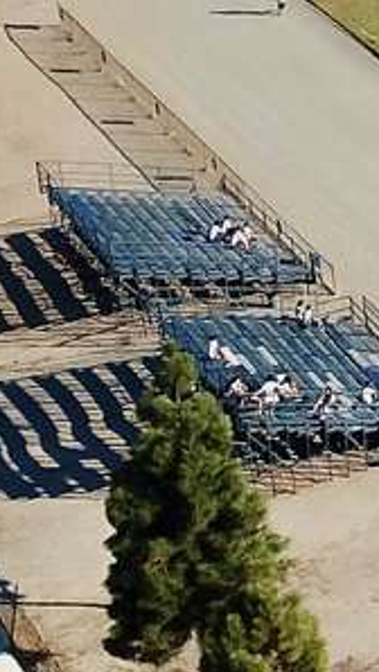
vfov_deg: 13.6
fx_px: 2711
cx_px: 1505
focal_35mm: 152
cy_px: -198
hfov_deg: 6.5
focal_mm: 4.73
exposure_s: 1/1131
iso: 100
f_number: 2.2
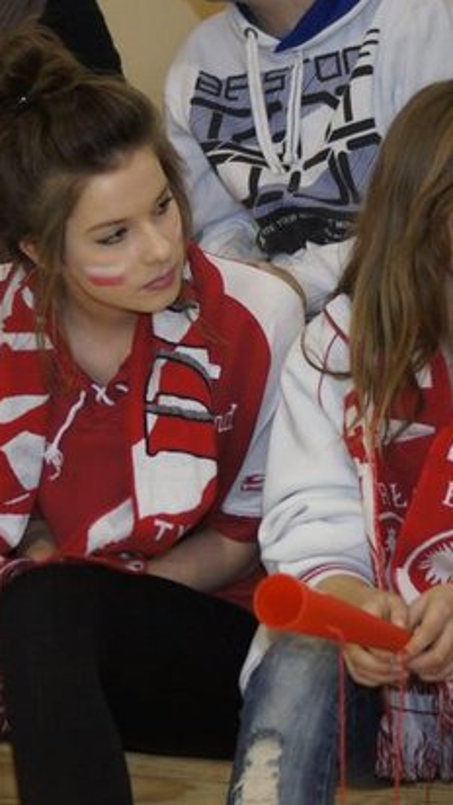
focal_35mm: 186
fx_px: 3965
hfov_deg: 6.5
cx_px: 57
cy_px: 389
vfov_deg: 11.6
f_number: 4.5
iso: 3200
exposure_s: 1/160
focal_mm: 75
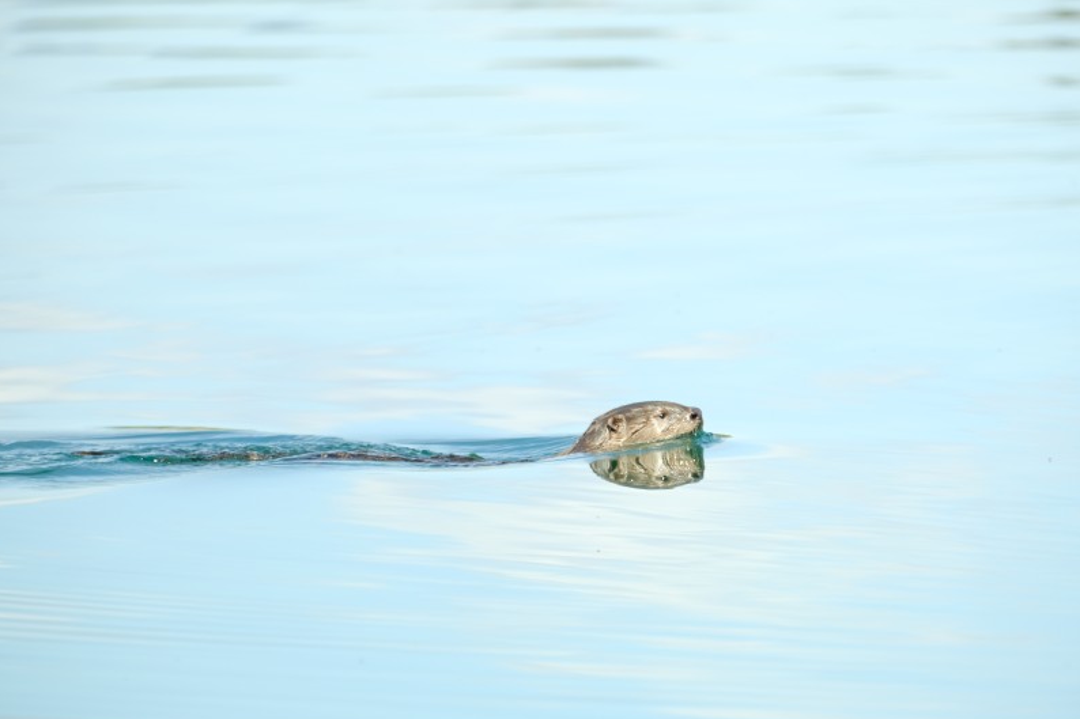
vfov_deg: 2.7
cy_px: 404
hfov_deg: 4.0
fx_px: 15296
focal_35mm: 510
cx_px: 541
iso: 160
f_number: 5.6
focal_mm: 300
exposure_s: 1/250
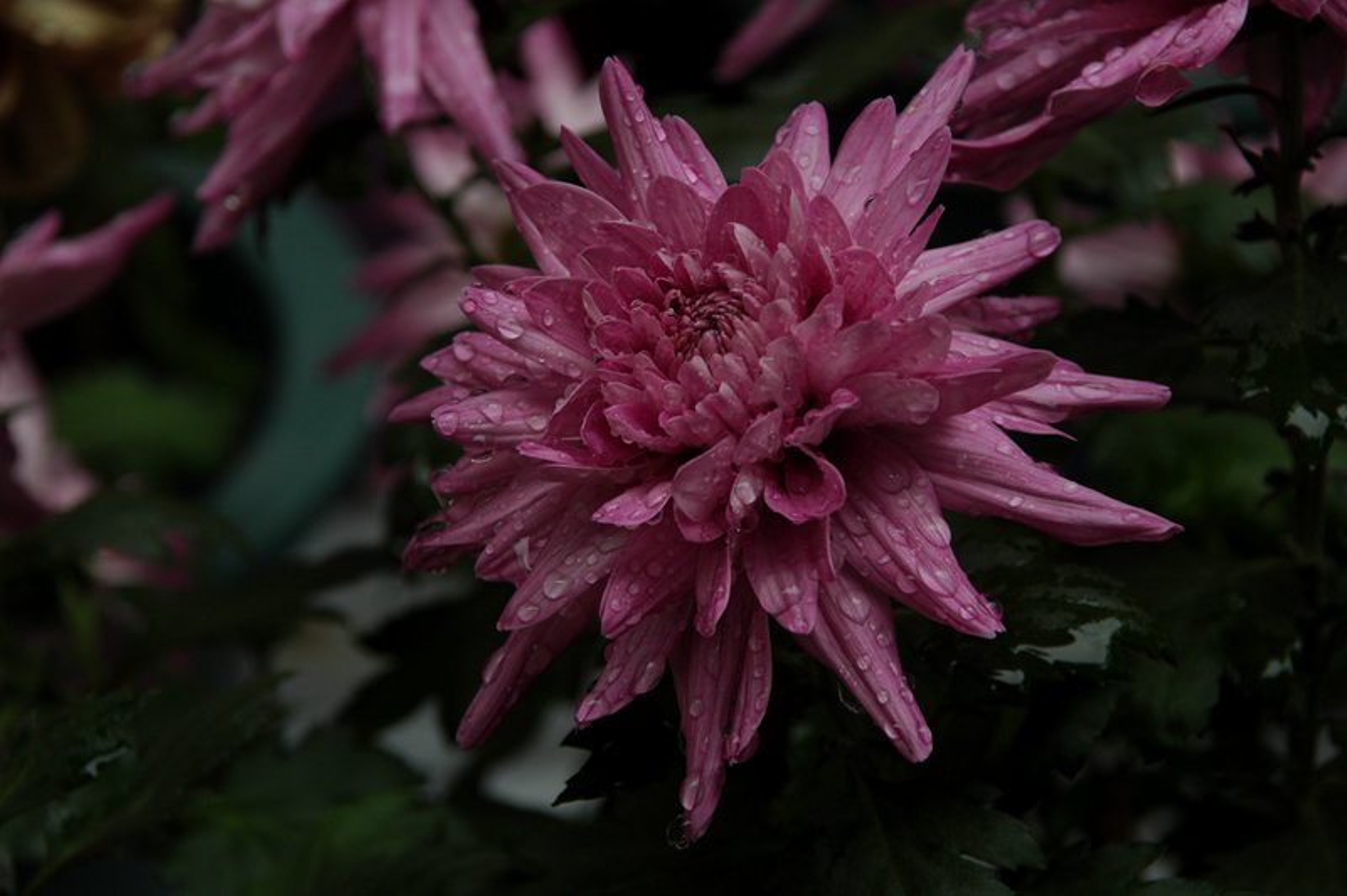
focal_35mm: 150
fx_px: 5608
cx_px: 674
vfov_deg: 9.1
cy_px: 448
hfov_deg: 13.7
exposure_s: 1/30
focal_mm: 100
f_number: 9
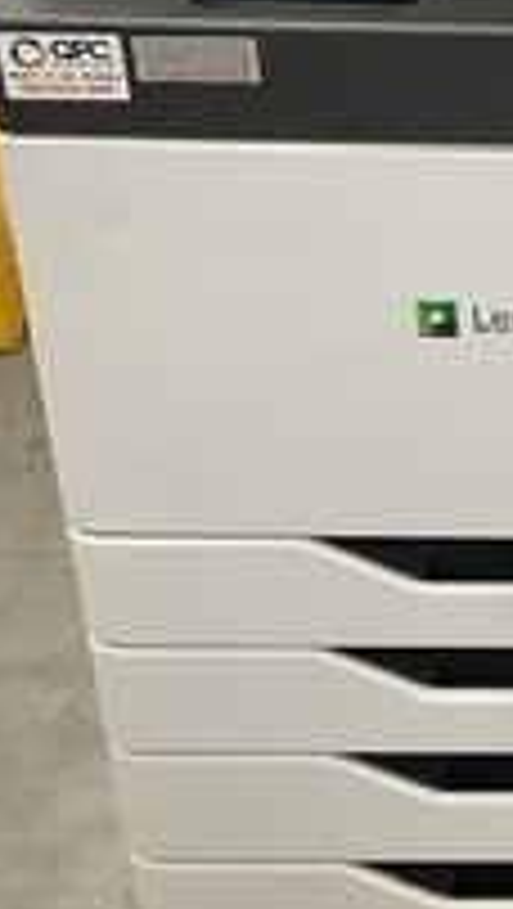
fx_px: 2412
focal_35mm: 100
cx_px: 886
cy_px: 148
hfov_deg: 11.4
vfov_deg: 21.0
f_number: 1.8
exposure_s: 1/100
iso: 50
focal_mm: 3
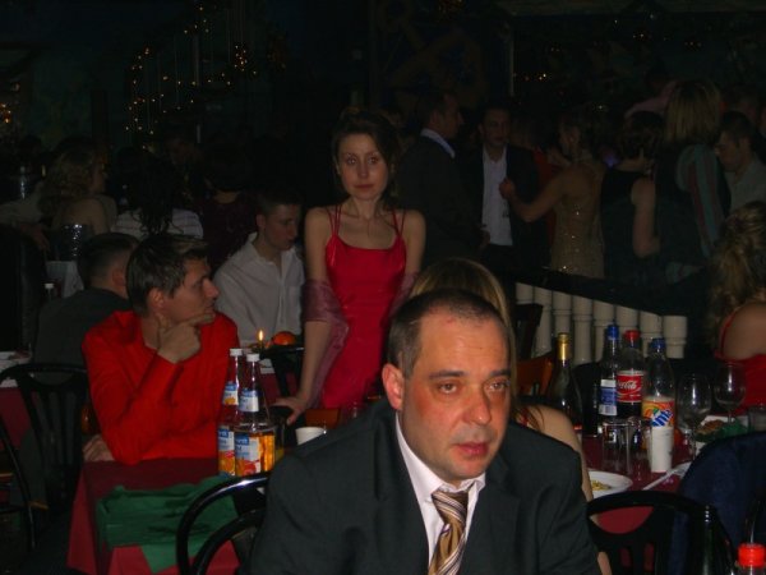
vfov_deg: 21.6
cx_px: 383
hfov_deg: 28.6
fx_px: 1505
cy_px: 288
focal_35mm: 68
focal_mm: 14.2
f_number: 4
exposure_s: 1/60
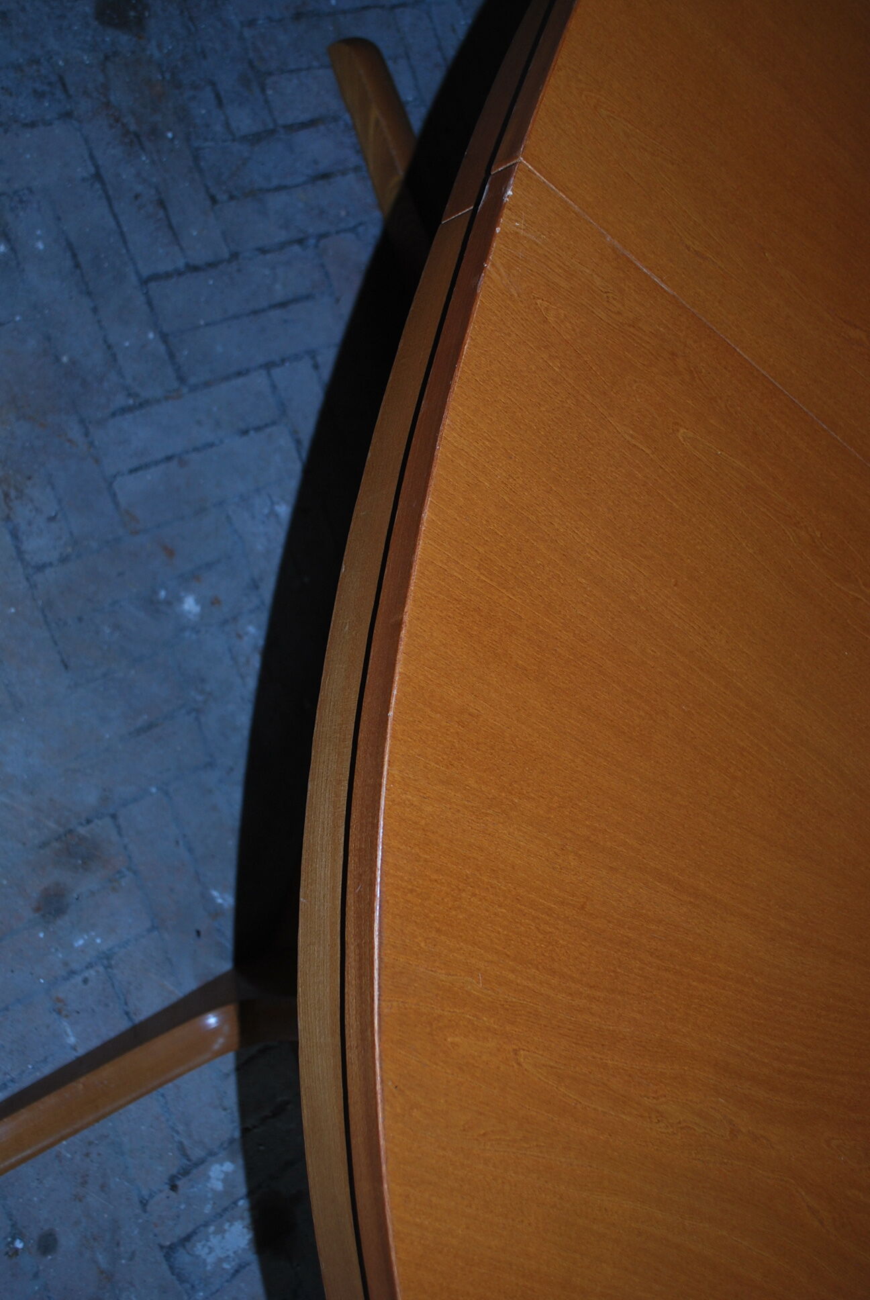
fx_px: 1410
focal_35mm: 39
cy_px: 650
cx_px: 435
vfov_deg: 49.5
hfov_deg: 34.3
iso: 200
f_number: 4.5
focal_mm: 26
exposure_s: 1/60
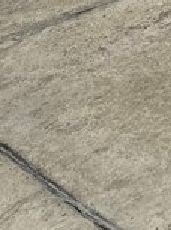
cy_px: -262
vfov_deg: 11.0
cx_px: 670
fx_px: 1065
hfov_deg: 7.1
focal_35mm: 161
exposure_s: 1/7937
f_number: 1.78
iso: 80
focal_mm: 6.76
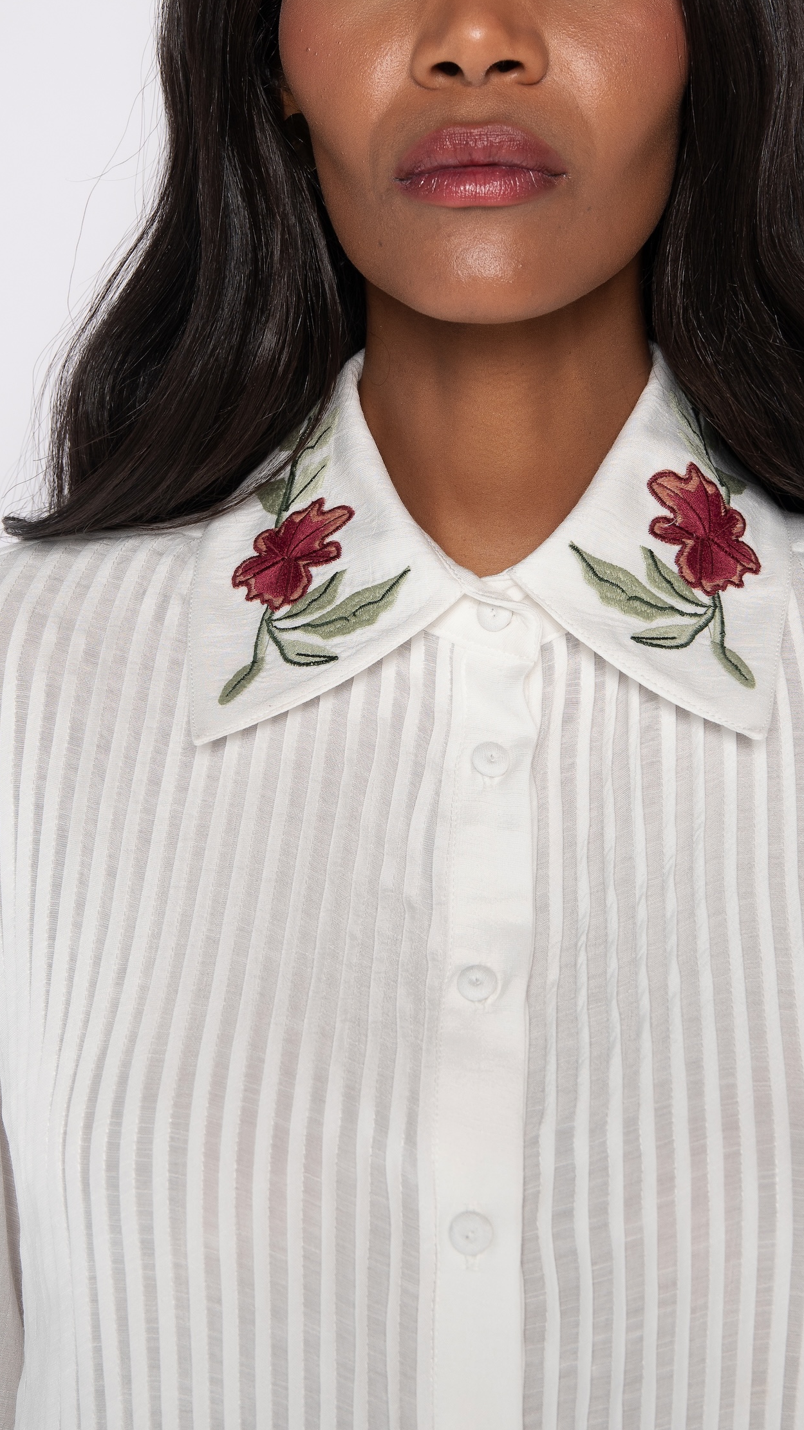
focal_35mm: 51
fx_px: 1933
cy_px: 717
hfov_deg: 23.5
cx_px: 475
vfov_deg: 40.6
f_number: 7.1
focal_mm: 48
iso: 200
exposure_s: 1/160
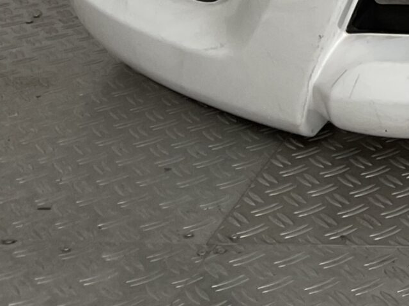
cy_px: -235
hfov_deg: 14.6
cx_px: 773
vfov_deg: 11.8
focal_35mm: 116
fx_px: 1371
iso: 16
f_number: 1.8
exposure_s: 1/130
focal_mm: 3
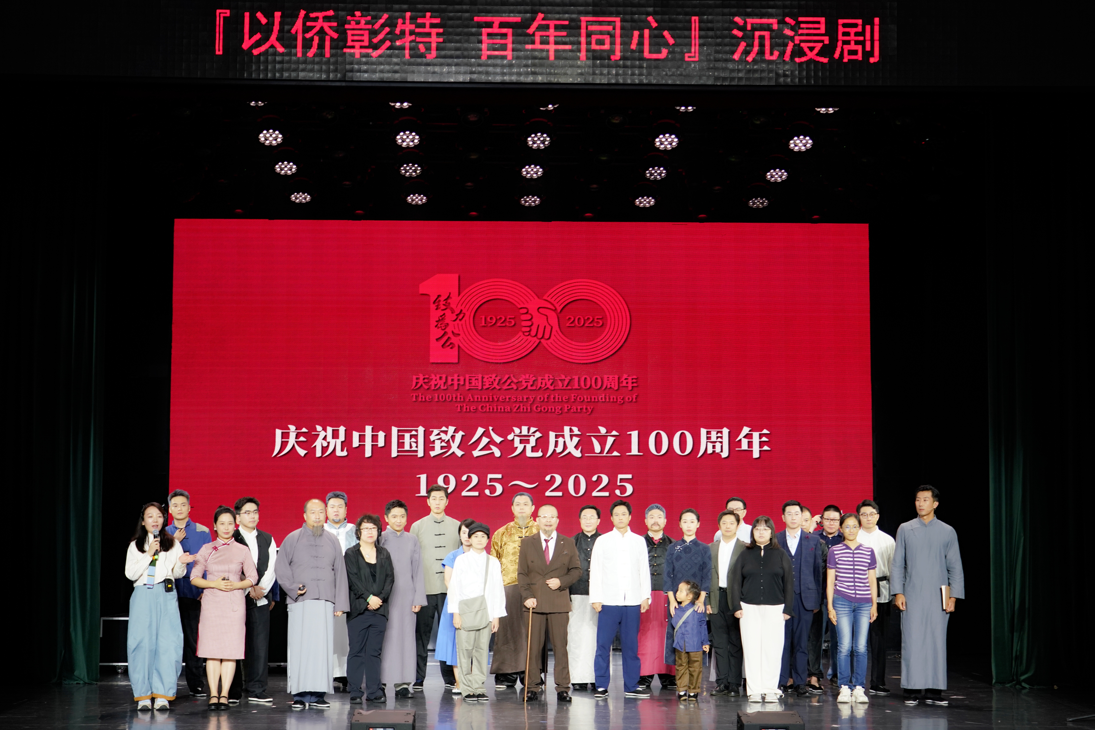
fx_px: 1612
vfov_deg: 25.5
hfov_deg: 37.5
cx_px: 547
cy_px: 362
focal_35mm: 53
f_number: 4
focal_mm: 52
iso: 500
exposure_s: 1/50
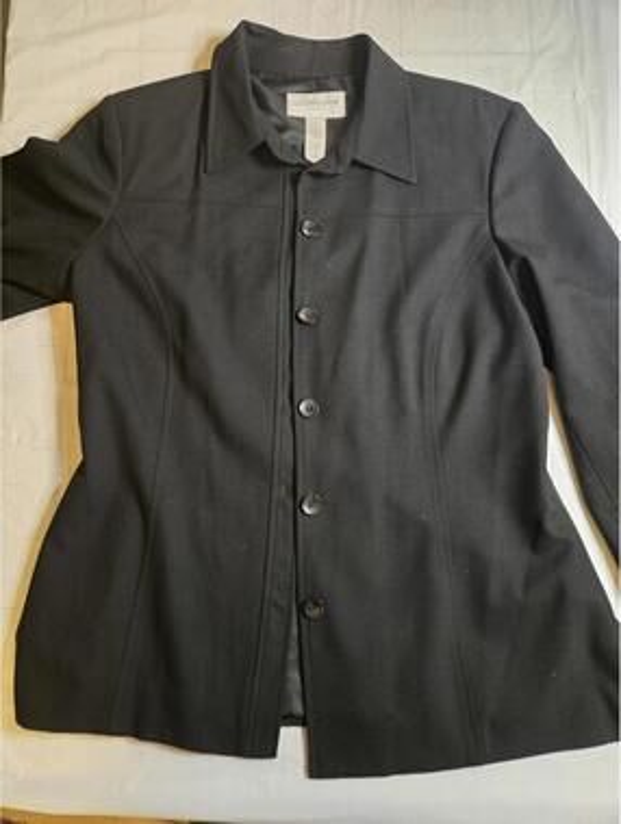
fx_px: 549
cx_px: 310
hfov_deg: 59.0
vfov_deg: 73.9
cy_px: 412
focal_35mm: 23
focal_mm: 5.4
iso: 1600
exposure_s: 1/52.3
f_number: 1.8
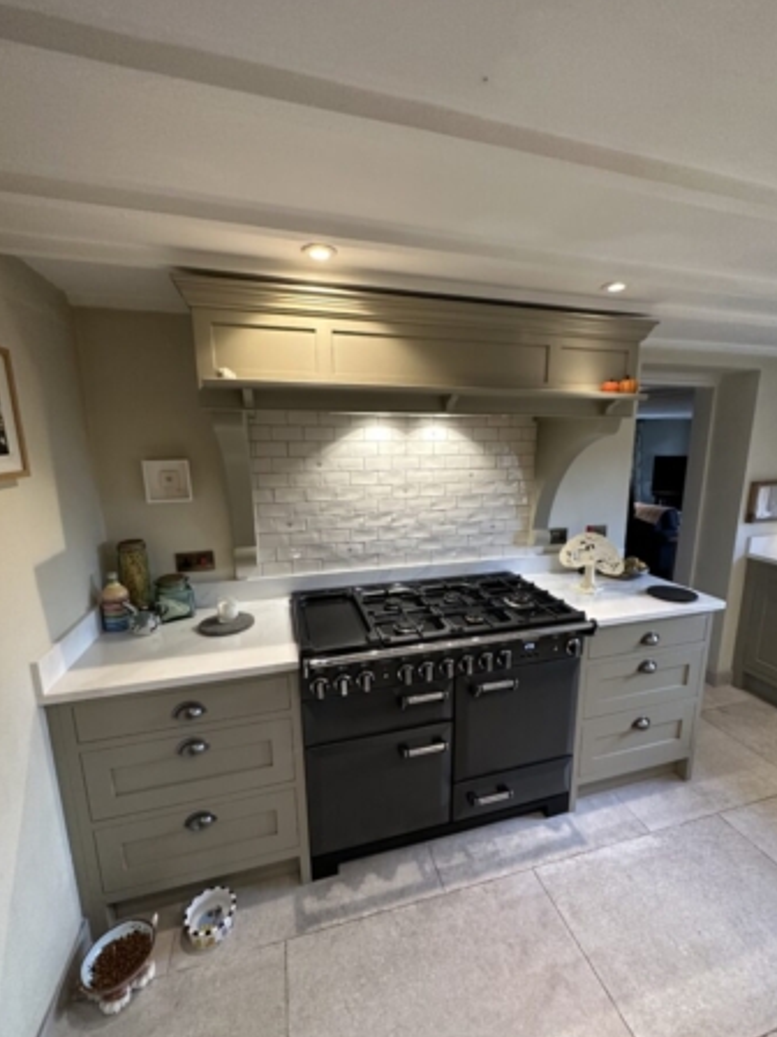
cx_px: 405
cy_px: 530
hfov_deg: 81.7
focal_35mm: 15
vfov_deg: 98.2
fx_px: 449
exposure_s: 1/100
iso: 320
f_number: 2.2
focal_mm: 2.22
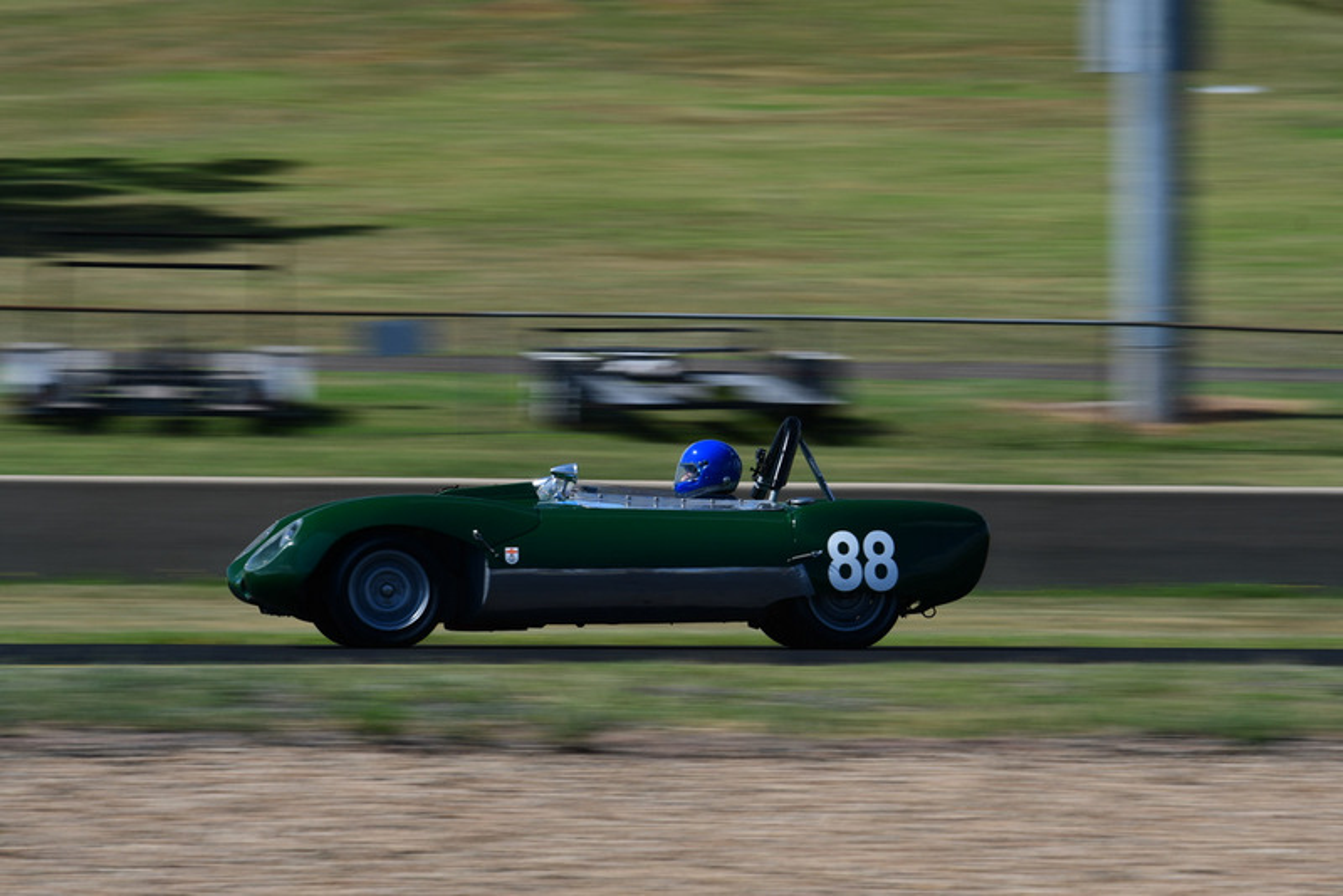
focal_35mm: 183
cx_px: 672
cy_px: 448
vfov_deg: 7.5
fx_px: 6829
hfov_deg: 11.2
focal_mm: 122
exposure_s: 1/125
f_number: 13
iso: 100
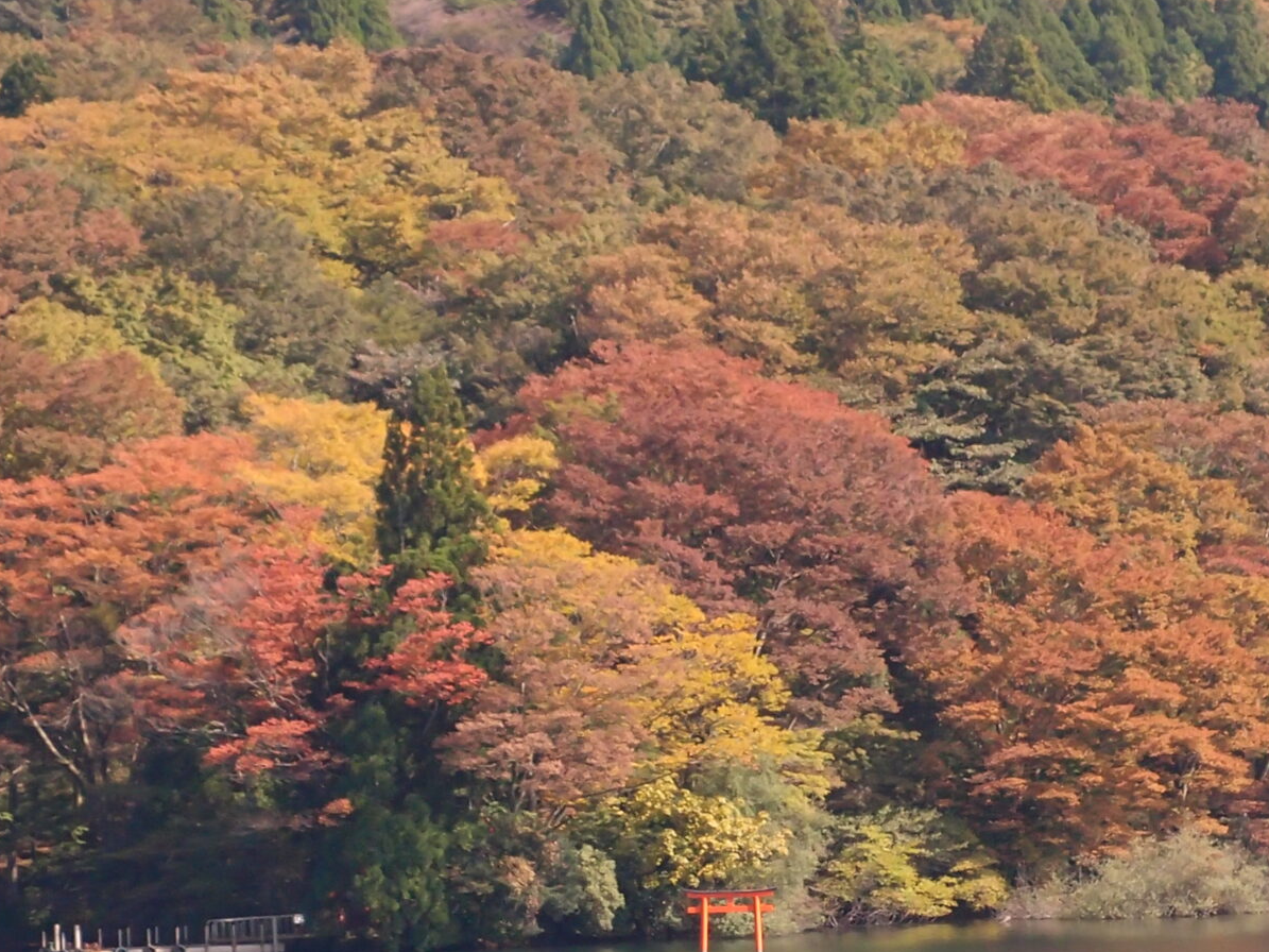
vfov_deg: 6.2
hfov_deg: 8.2
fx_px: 8797
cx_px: 787
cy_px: 796
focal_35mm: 240
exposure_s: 1/250
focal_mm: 24
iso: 200
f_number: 2.5
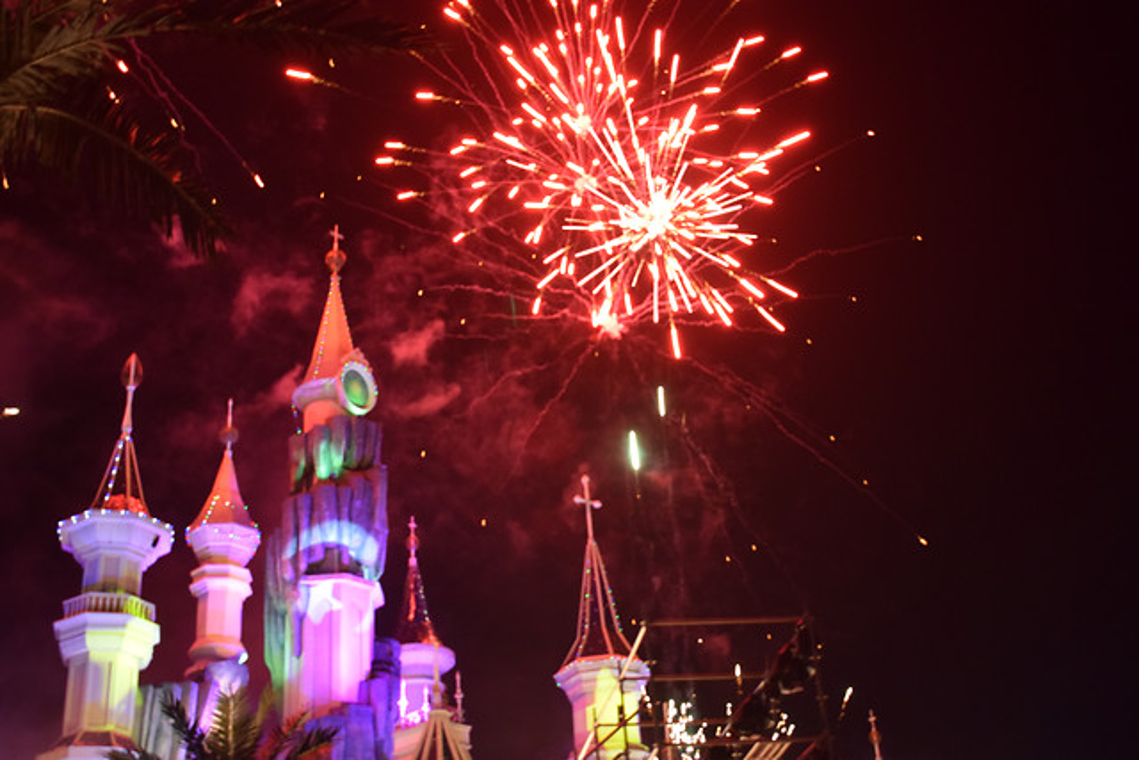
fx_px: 1424
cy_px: 380
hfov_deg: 43.6
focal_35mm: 45
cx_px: 570
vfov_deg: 29.9
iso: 1600
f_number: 4.2
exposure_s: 1/15
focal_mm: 30
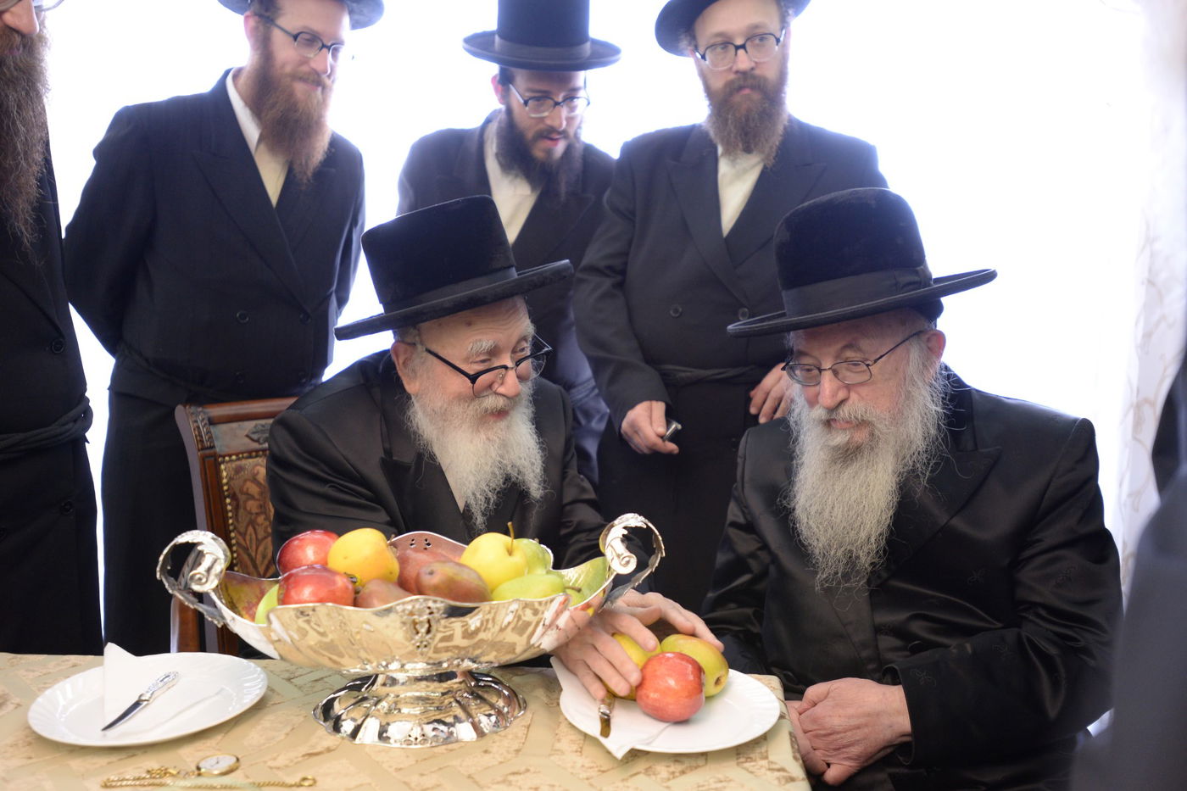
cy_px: 396
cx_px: 594
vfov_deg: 37.8
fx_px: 1154
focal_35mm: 35
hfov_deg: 54.4
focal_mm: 35
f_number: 2.8
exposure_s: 1/60
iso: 1600
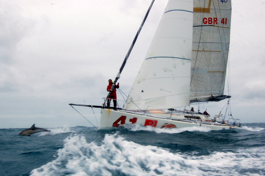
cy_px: 90
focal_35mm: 34
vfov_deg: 38.8
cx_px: 132
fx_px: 250
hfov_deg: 55.8
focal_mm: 22
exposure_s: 1/250
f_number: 10
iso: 400
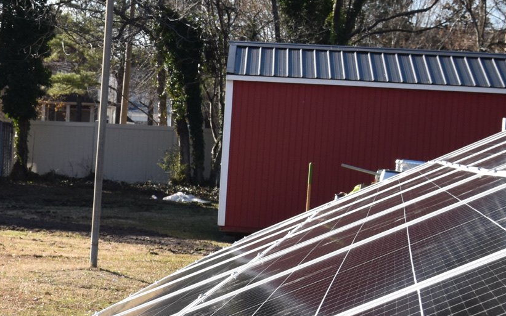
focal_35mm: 103
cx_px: -25
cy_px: 221
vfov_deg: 12.7
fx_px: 1420
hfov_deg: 19.5
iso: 200
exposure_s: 1/250
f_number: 8
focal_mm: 24
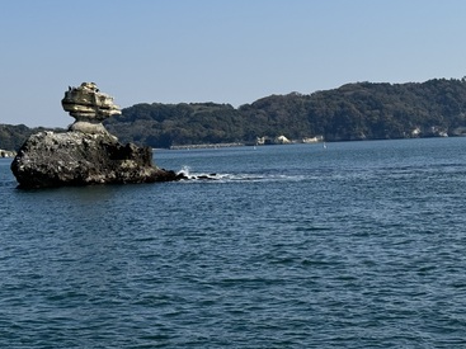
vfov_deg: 16.5
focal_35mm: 89
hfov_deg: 21.8
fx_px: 1198
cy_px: 96
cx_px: 105
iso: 64
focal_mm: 6.76
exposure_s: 1/5848
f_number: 1.78
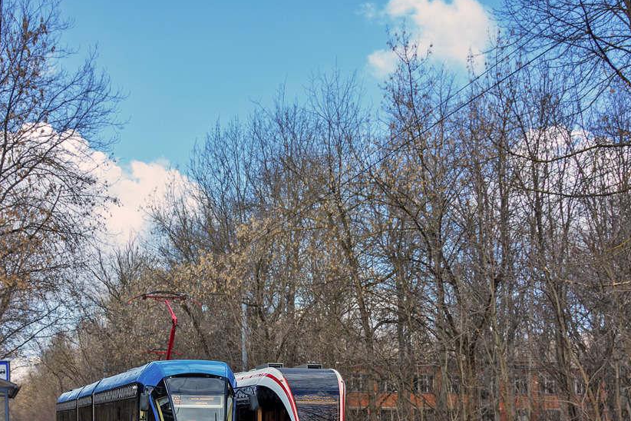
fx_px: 946
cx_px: 257
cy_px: 292
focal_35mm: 54
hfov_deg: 36.8
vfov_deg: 24.9
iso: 80
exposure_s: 1/500
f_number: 2.8
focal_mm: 13.75
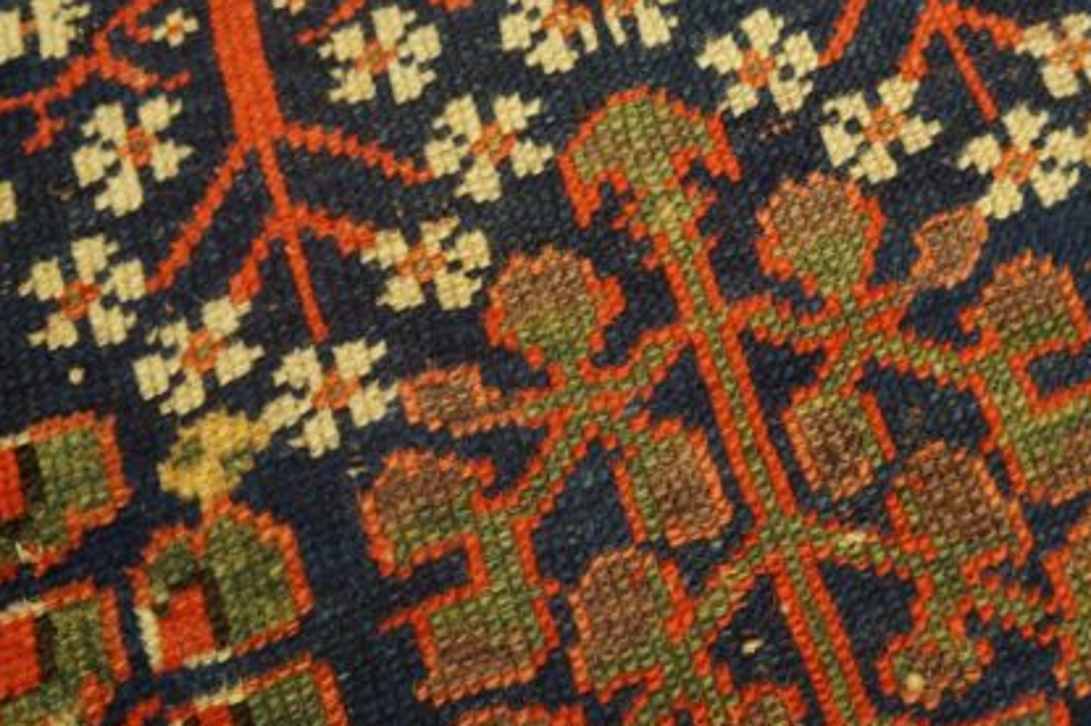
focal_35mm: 39
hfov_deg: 48.8
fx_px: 1181
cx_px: 723
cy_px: 259
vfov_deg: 33.9
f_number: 4
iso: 1250
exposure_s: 1/60
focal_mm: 18
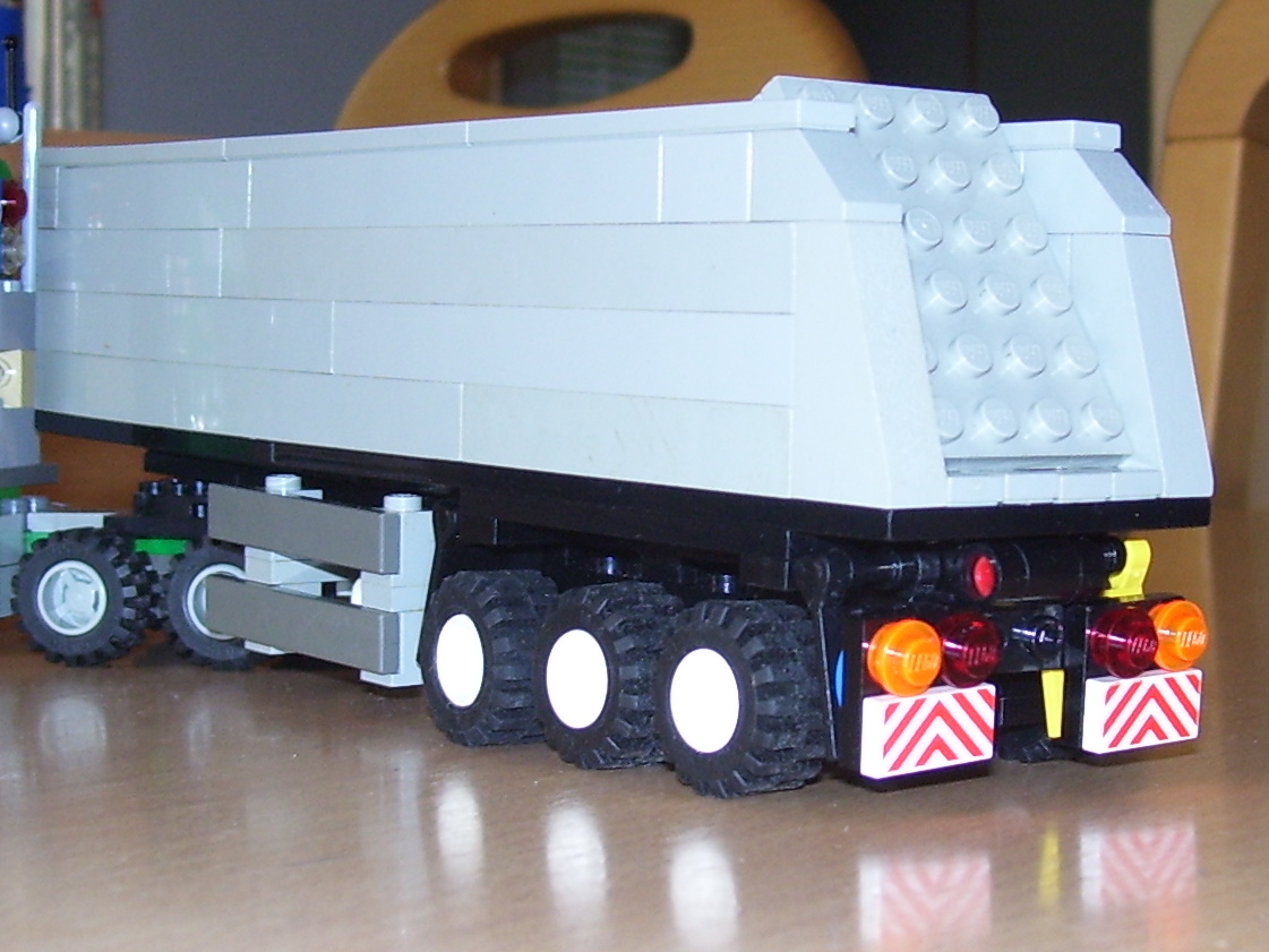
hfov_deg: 26.3
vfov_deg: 19.9
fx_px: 2713
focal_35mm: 74
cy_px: 565
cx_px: 670
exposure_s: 1/60
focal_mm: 6
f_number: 2.7
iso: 80
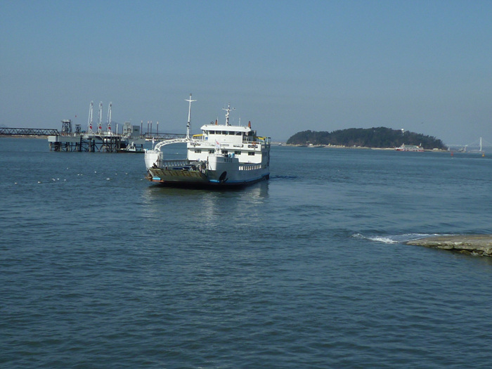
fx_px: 995
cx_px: 246
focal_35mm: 70
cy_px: 184
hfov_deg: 27.8
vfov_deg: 21.0
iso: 80
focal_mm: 6.3
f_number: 5
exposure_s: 1/800
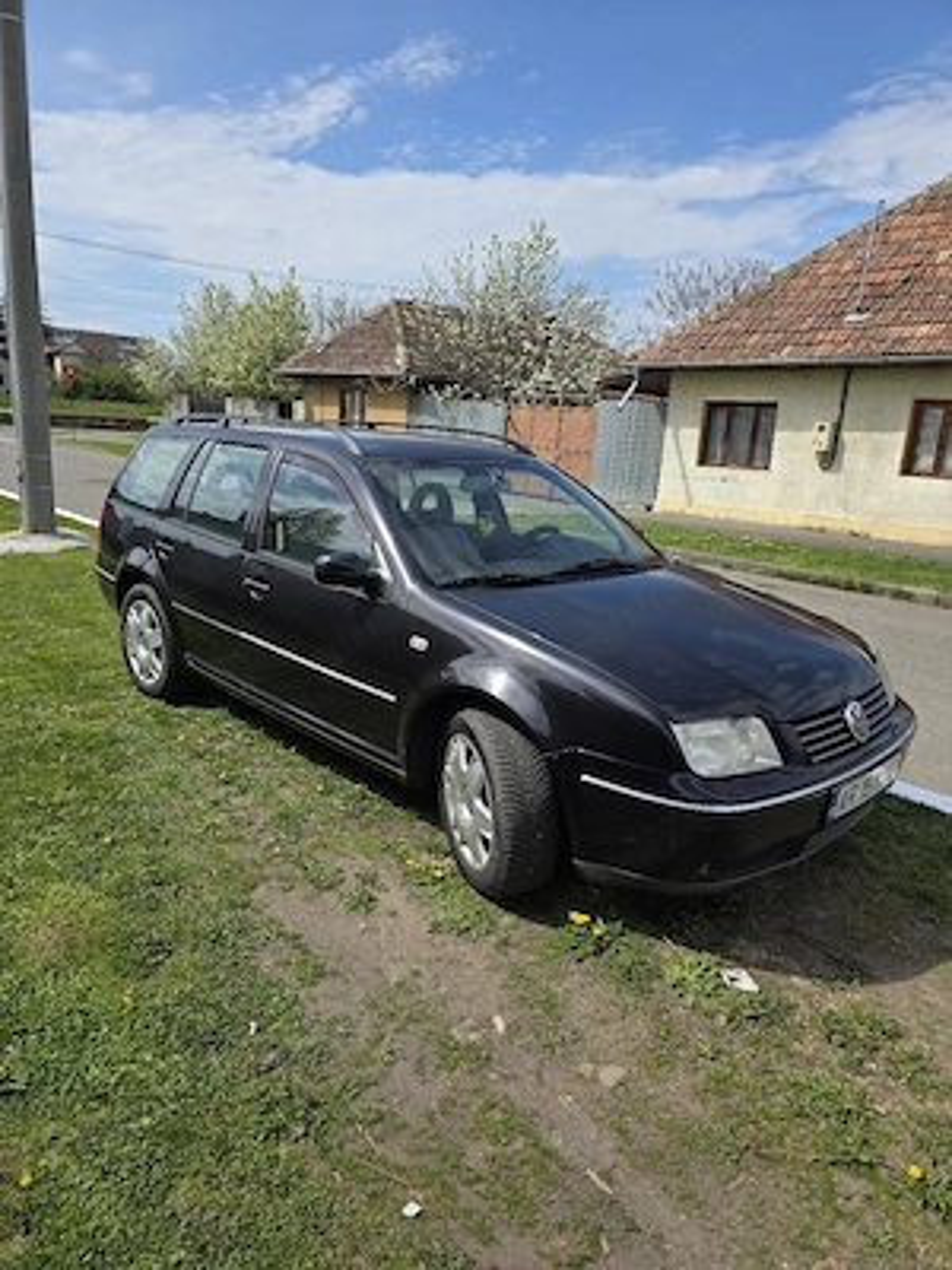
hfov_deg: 58.9
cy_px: 635
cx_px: 476
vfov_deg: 73.9
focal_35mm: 23
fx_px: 843
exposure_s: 1/10000
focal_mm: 6.3
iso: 80
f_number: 1.7
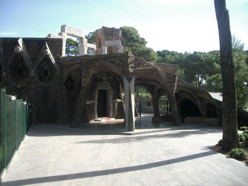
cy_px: 93
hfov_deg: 52.6
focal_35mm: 35
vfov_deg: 40.7
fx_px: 251
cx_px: 124
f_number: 2.6
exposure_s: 1/400
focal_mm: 5.8
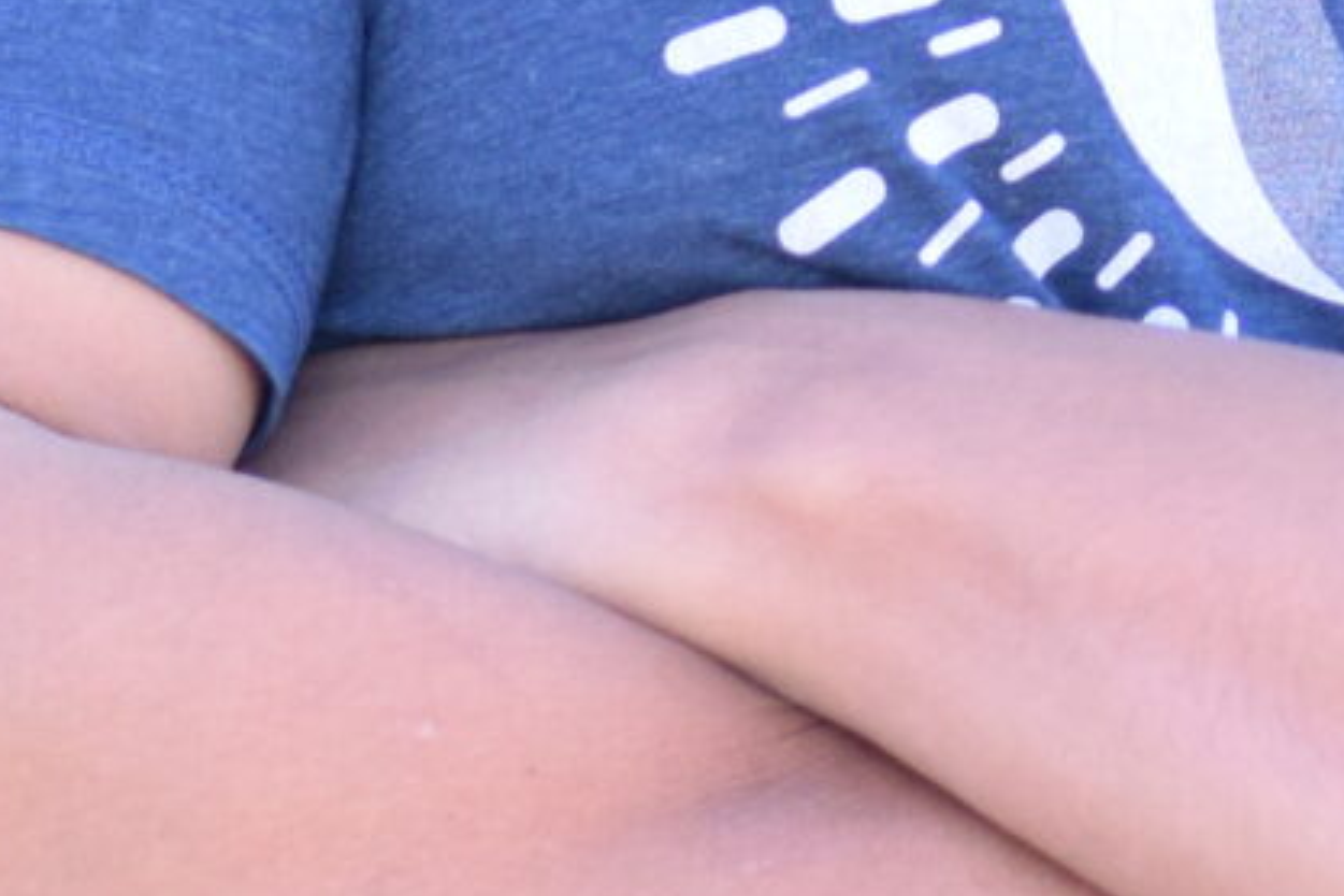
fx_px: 17172
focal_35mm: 460
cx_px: 1815
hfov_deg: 4.5
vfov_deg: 3.0
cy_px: -901
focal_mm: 50
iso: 800
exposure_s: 1/800
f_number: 3.5
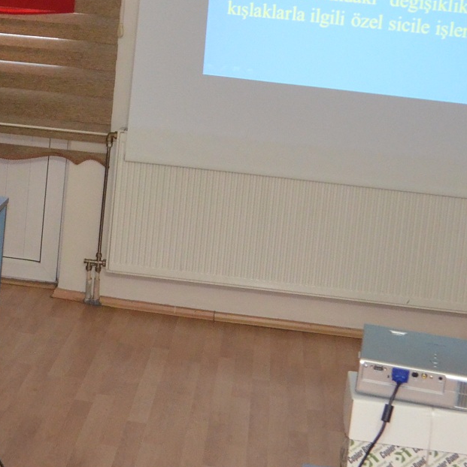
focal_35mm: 101
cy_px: 117
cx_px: 5
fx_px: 1542
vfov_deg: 17.1
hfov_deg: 16.9
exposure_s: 1/60
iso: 2000
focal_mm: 20
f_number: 3.8
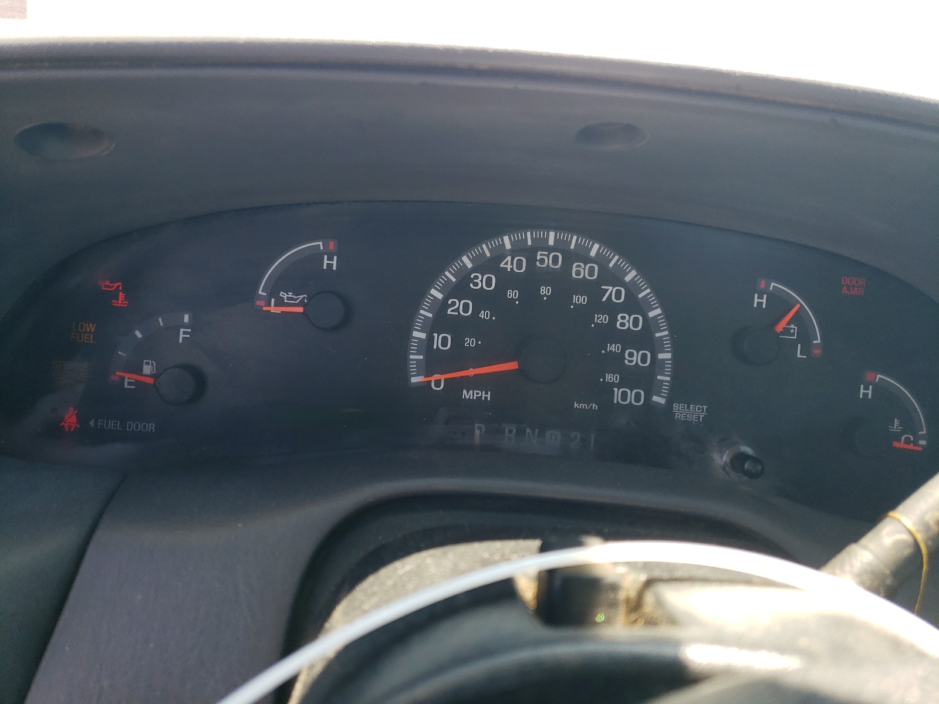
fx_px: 705
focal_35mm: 26
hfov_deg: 67.3
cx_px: 470
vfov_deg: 53.1
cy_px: 352
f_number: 1.5
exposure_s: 1/227
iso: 50
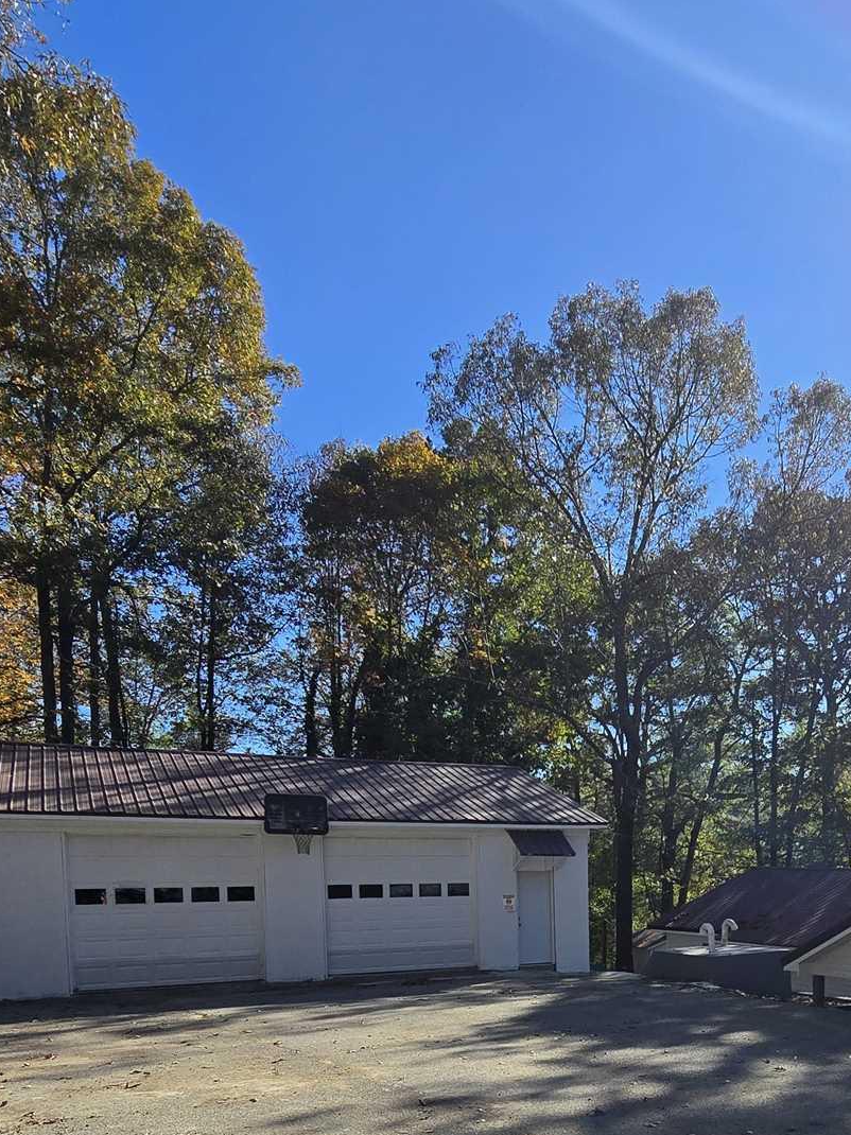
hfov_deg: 47.2
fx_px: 918
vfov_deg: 57.5
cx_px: 673
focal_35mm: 28
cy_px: 947
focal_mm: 2.2
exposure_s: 1/2635
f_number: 2.2
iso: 50
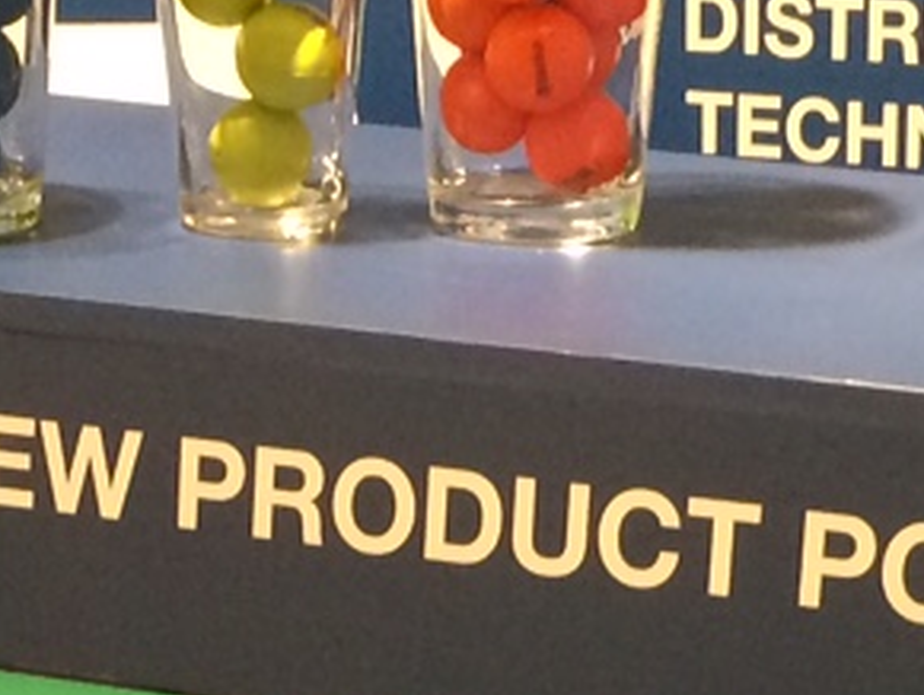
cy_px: 1062
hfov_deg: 12.1
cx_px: 503
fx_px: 4355
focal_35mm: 163
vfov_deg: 8.9
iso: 250
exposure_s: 1/20
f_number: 2.2
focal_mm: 4.15
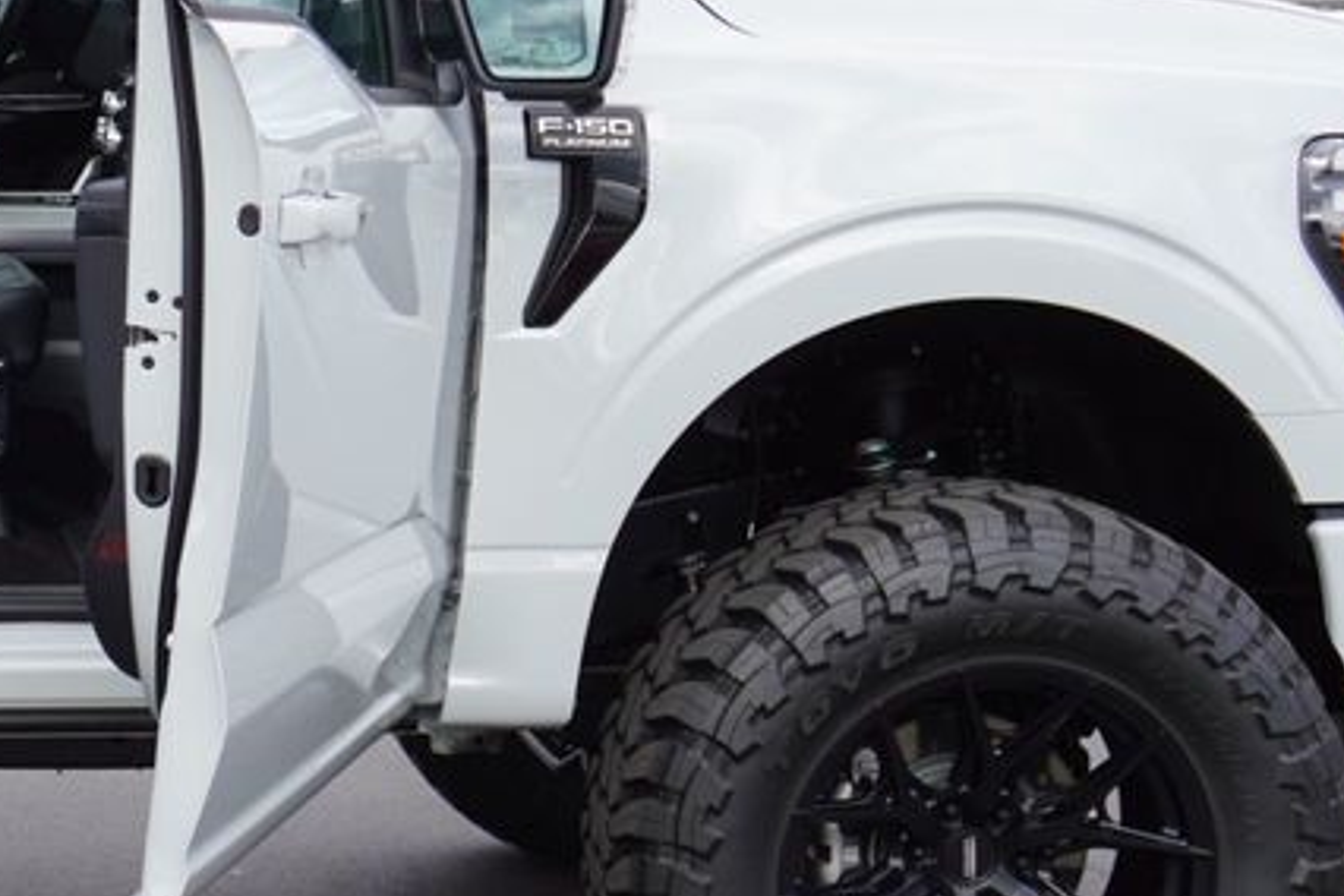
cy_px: 410
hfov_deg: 19.6
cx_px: -22
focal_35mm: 101
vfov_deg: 13.6
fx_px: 3770
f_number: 7.1
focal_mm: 28
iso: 100
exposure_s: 1/100
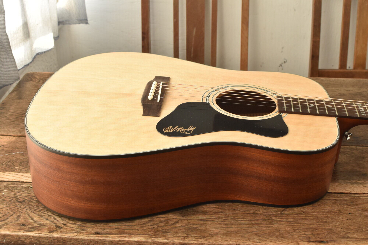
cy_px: 122
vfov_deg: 25.7
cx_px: 184
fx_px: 537
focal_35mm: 52
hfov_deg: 37.9
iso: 1000
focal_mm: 35
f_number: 8
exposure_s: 1/80
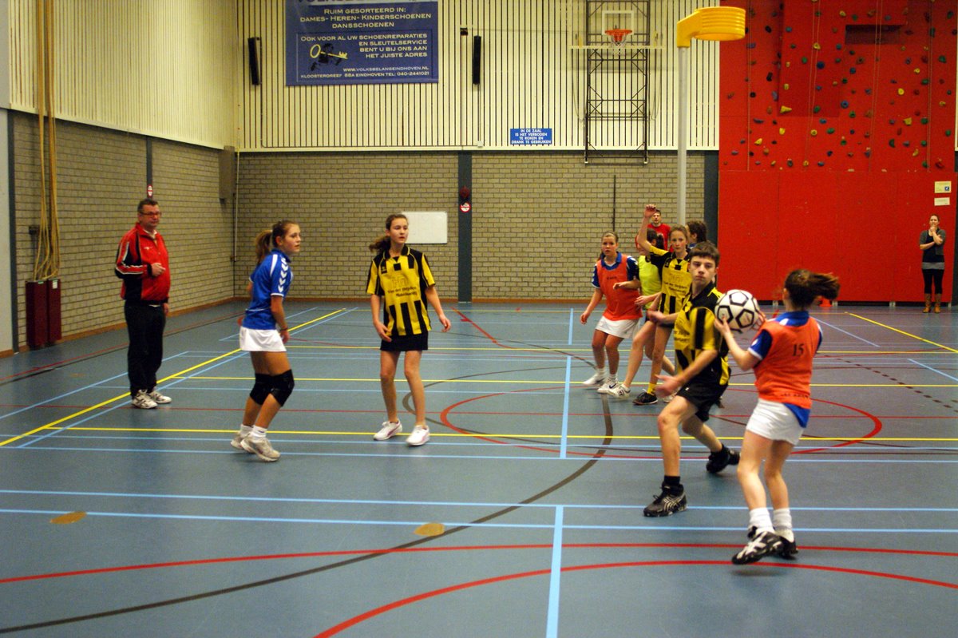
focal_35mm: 42
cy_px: 319
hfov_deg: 46.4
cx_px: 479
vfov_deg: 31.9
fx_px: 1117
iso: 1600
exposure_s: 1/125
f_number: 2.8
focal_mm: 28
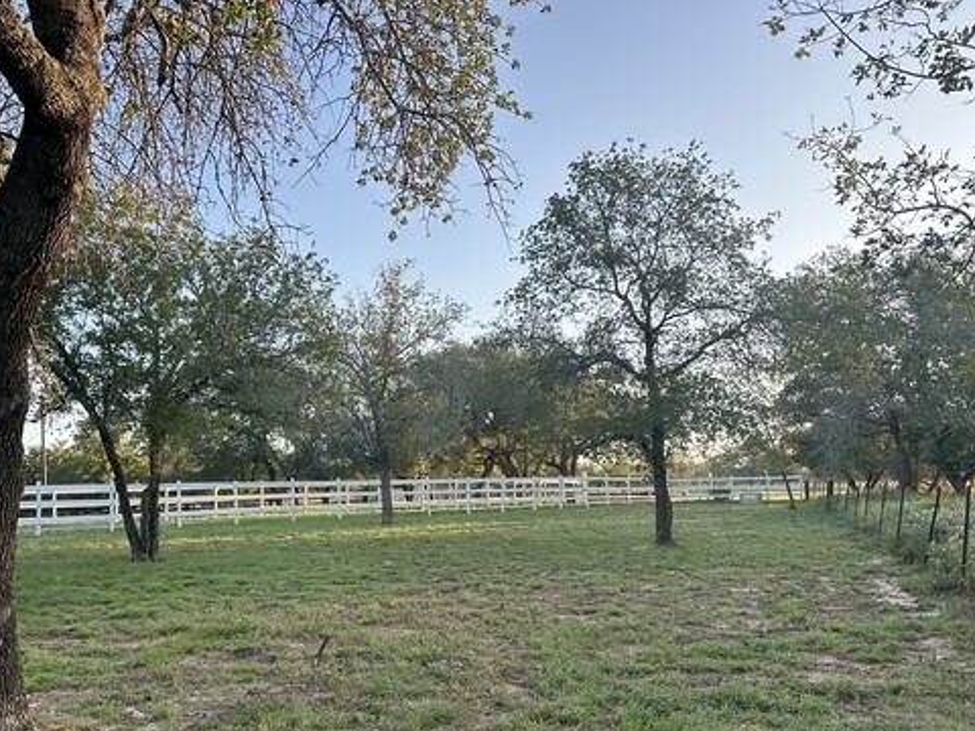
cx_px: 366
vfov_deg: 43.6
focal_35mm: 32
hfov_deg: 56.1
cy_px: 483
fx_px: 901
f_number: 1.78
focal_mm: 6.86
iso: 80
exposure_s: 1/611
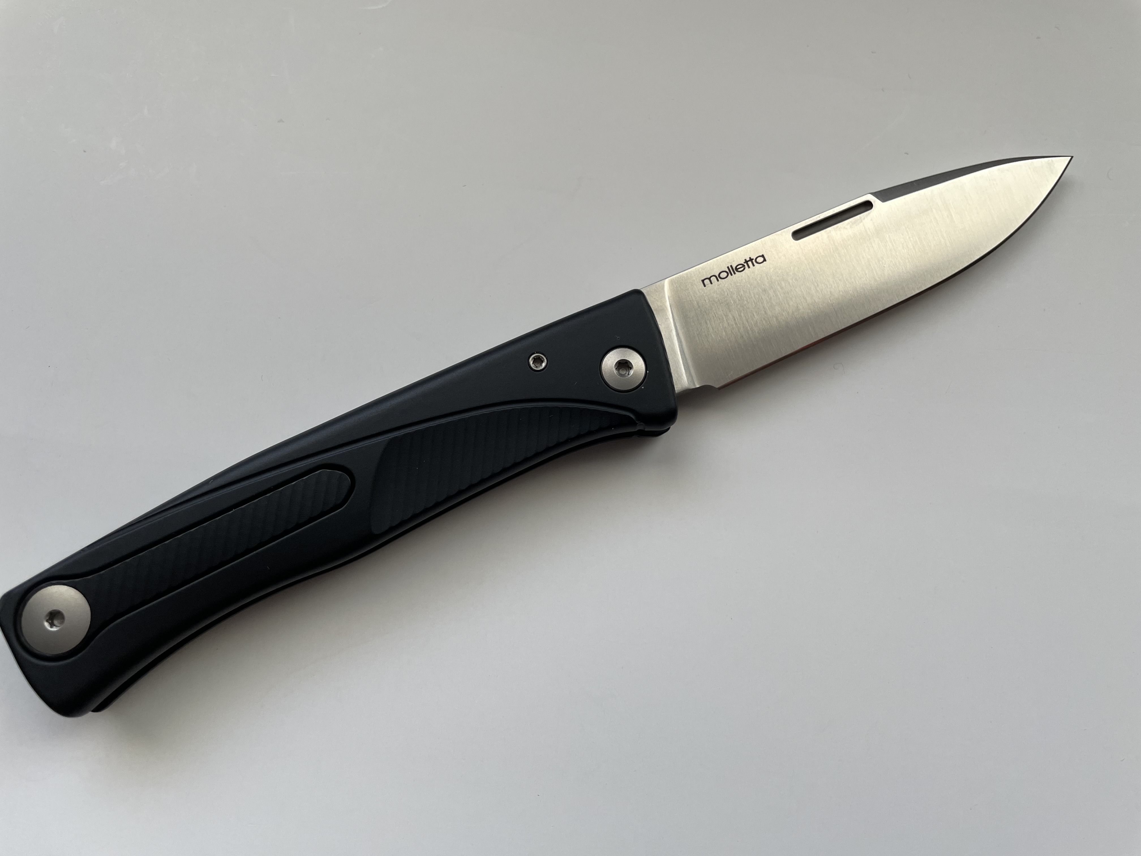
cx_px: 570
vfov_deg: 53.1
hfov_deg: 67.3
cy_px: 428
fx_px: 857
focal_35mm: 26
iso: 80
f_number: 1.6
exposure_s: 1/120
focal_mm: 4.2
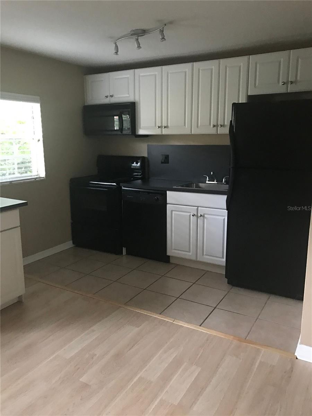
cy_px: 208
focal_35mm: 28
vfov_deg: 63.4
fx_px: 336
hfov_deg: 49.7
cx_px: 156
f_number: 1.8
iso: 100
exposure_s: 1/13
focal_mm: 3.99
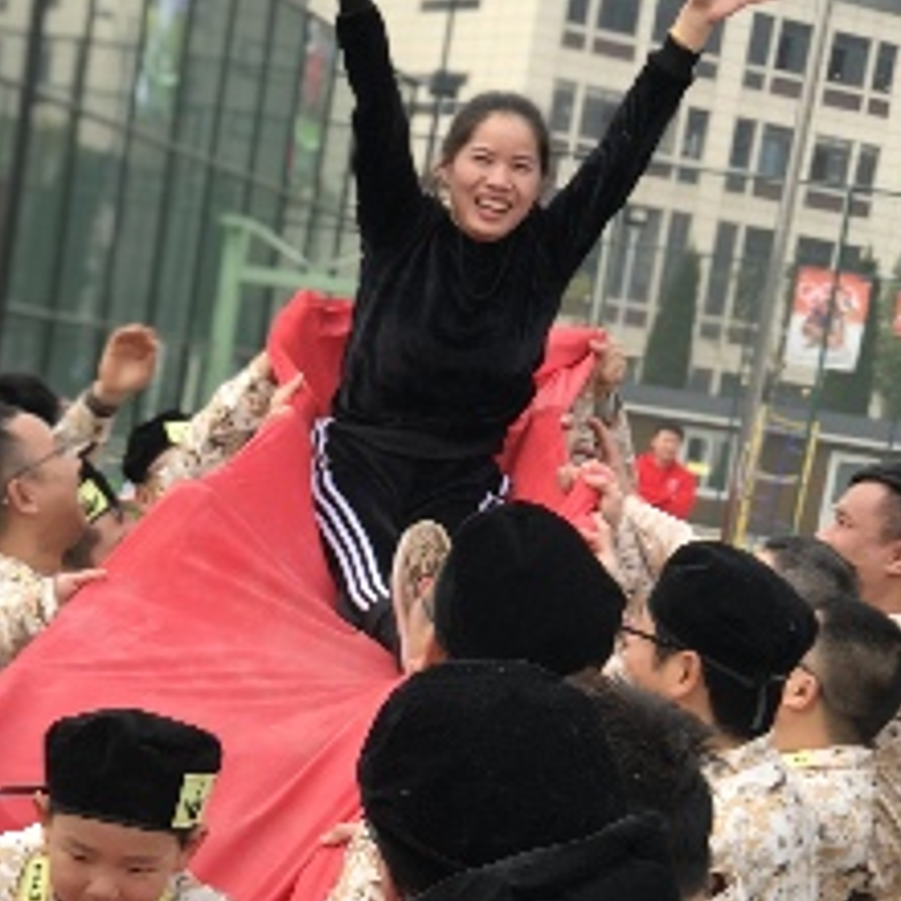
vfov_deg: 16.1
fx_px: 3151
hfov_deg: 16.2
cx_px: 268
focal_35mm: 107
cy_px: 823
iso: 20
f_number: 2.8
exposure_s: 1/239
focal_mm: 6.6
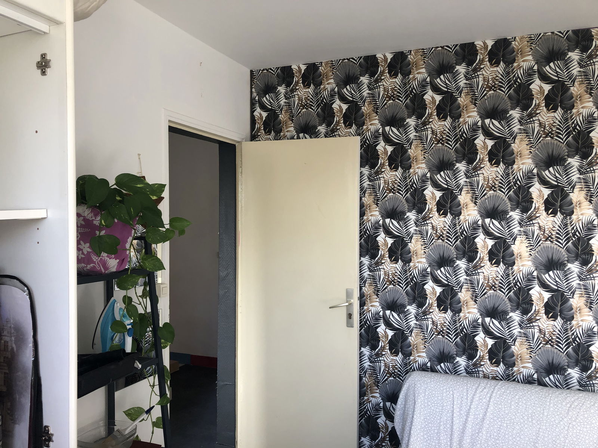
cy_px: 224
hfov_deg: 63.4
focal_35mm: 28
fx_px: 484
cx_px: 299
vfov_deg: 49.7
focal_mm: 3.99
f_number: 1.8
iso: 64
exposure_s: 1/120
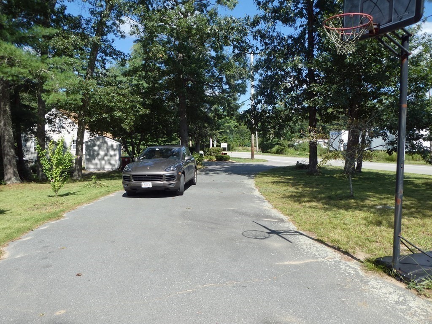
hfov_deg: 71.6
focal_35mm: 24
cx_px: 216
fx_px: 300
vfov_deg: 56.8
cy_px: 162
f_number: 3.3
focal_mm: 4.3
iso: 80
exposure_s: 1/640
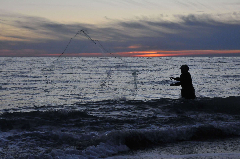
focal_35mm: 66
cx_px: 120
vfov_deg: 20.6
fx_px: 439
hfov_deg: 30.5
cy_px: 80
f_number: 8
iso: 1600
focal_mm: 44
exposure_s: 1/500
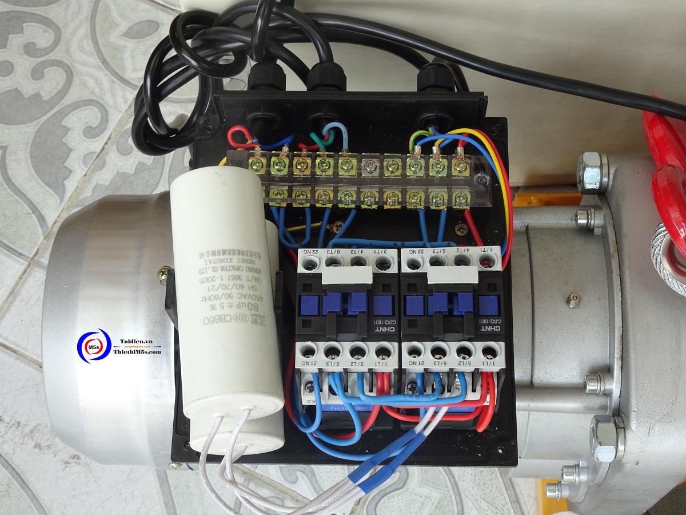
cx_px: 343
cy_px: 258
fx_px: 1189
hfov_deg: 32.2
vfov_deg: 24.4
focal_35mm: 60
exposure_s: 1/50
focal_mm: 10.23
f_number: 5
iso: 100
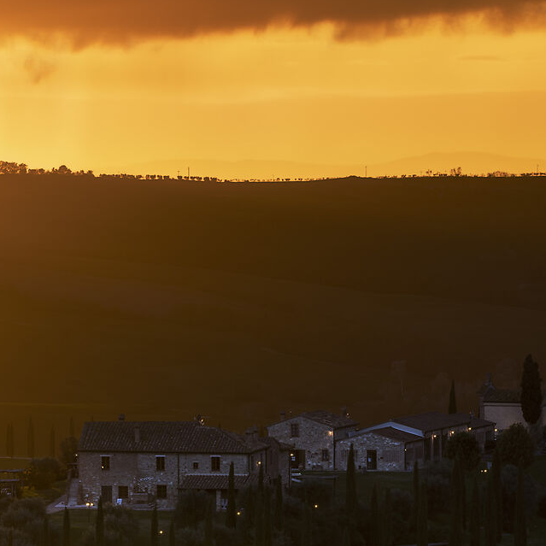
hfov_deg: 7.5
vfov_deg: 7.5
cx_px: -16
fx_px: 4158
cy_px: 469
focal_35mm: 233
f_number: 11
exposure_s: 1/3
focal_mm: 73
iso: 100
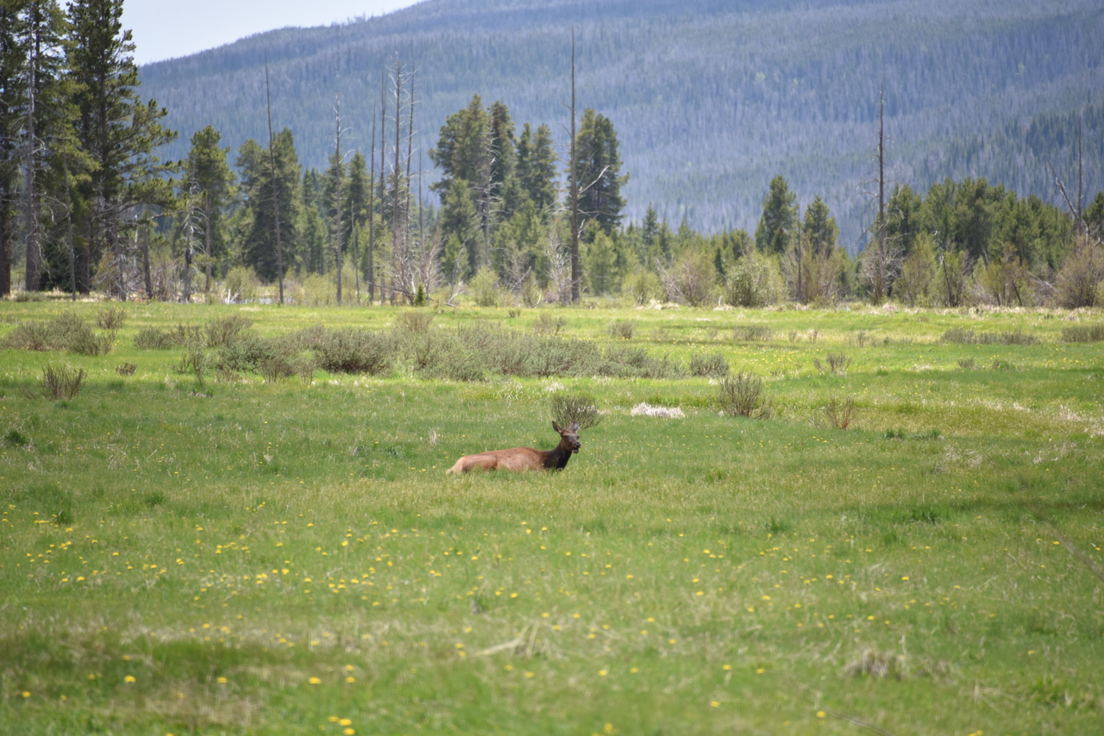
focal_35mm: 300
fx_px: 9201
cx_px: 552
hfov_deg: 6.9
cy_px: 368
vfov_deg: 4.6
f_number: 5.6
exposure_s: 1/640
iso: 320
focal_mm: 300
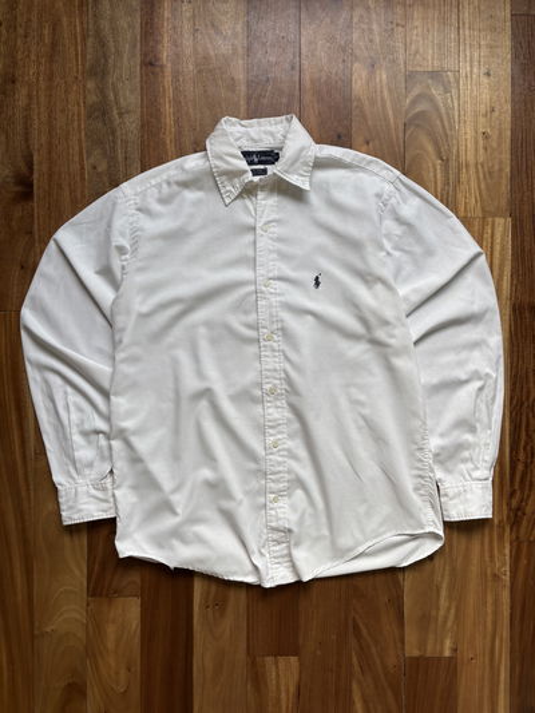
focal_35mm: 26
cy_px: 356
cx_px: 268
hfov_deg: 53.1
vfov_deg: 67.3
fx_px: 536
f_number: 1.6
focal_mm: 5.96
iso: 40
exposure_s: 1/164
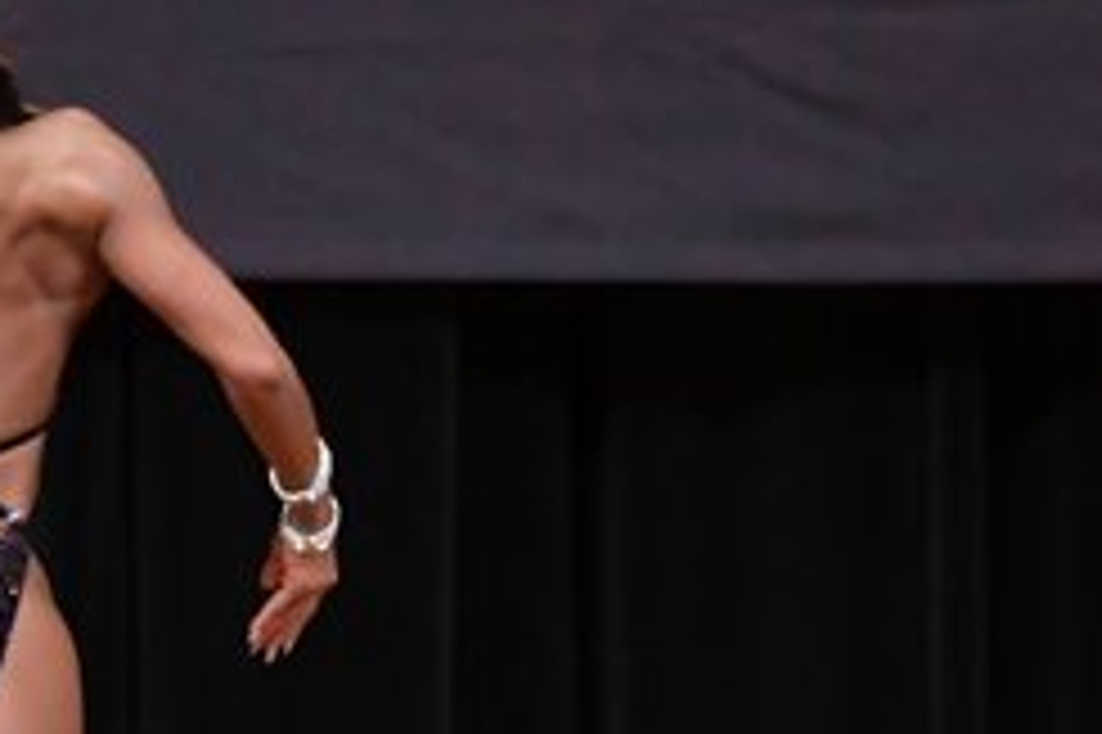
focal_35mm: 903
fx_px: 27622
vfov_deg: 1.5
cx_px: -254
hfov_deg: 2.3
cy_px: 748
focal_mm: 190
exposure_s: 1/400
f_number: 5.6
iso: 4000
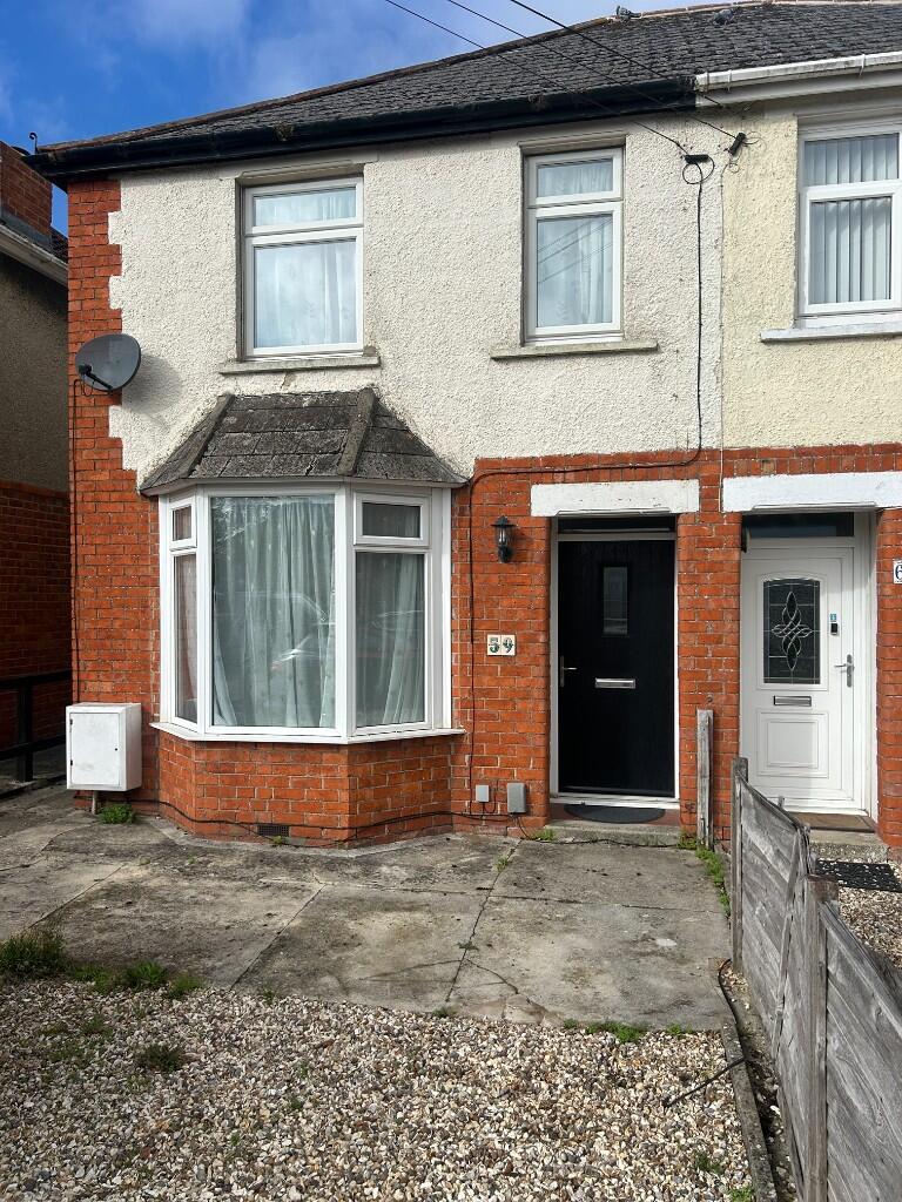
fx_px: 903
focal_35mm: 26
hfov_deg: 53.1
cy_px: 601
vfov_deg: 67.3
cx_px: 451
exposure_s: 1/5882
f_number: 1.5
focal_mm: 5.7
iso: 50
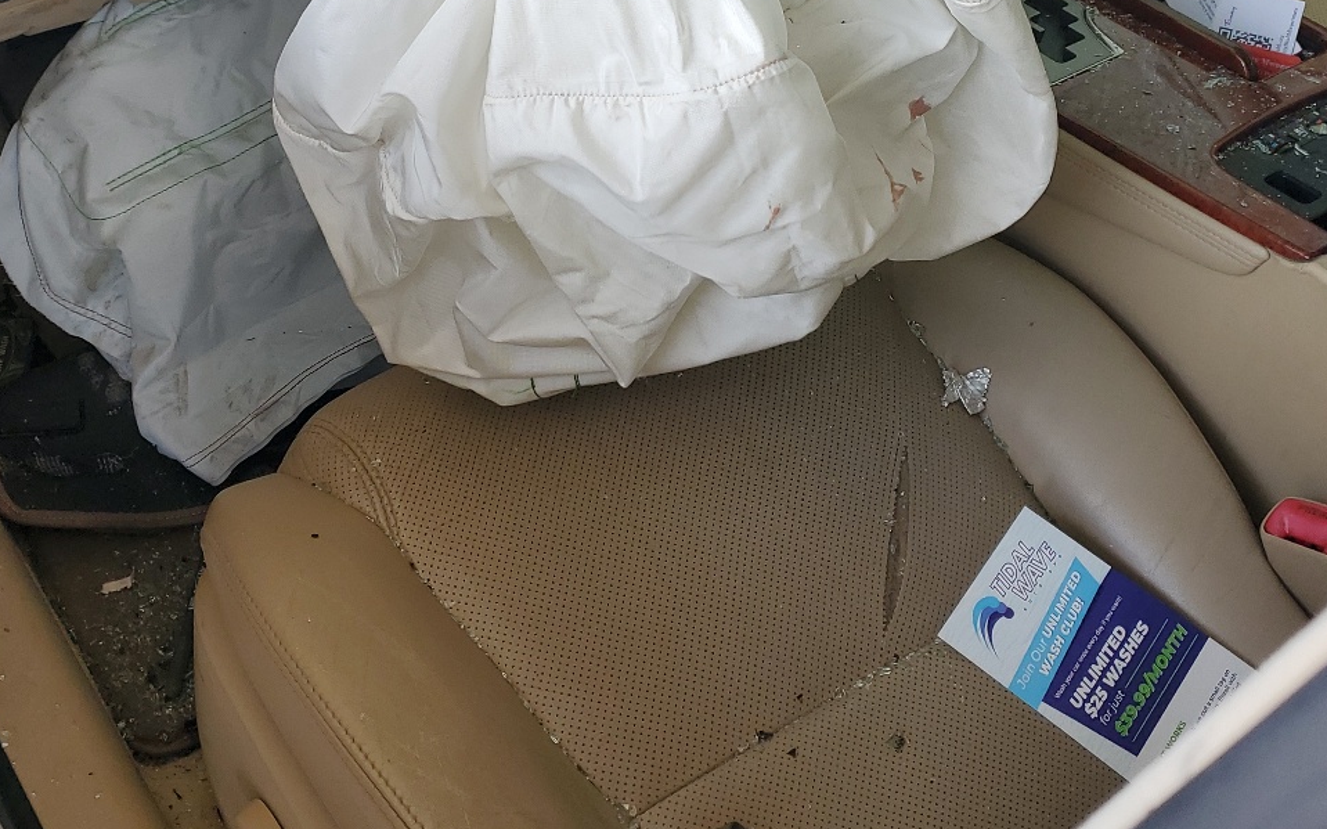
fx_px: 1663
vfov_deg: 26.9
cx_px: 584
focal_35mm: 46
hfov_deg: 43.4
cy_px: 57
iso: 50
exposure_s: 1/333
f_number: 1.5
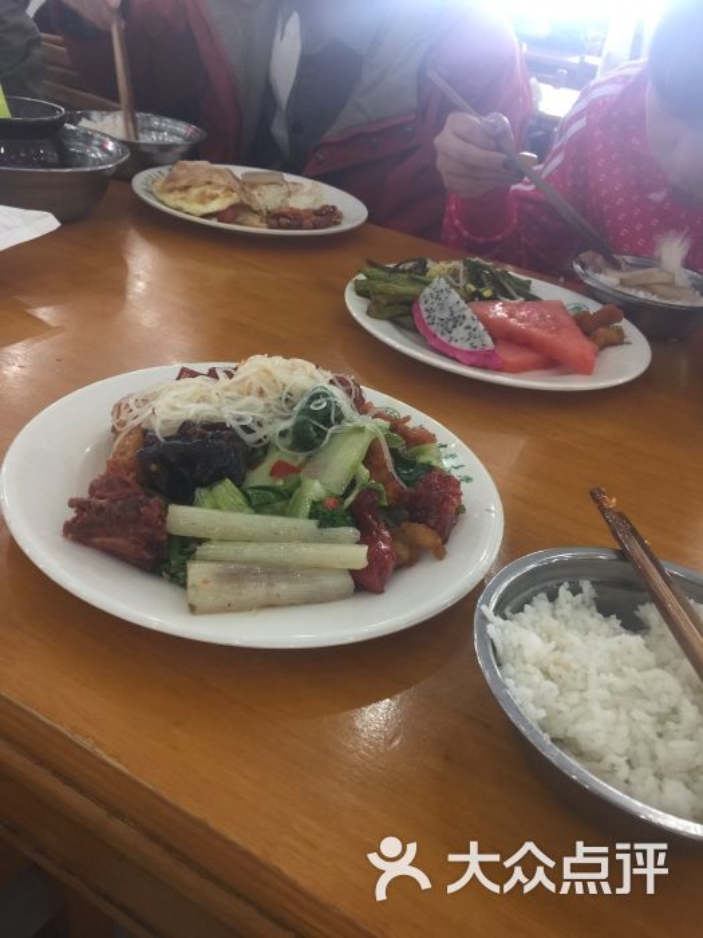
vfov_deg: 61.7
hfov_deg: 48.2
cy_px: 469
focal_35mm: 29
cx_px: 352
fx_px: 785
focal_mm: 4.15
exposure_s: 1/17
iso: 64
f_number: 2.2
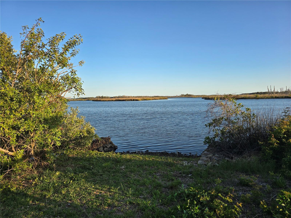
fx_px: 193
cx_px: 146
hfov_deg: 73.9
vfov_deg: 58.9
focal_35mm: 23
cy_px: 109
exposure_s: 1/408
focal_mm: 6.3
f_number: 1.7
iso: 12
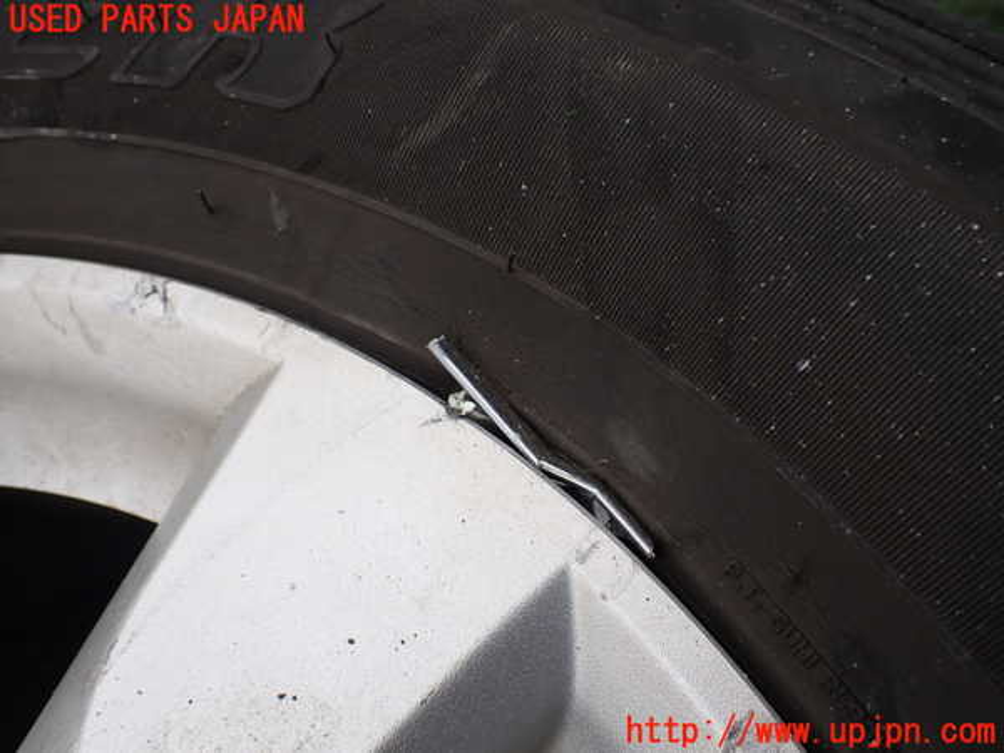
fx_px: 870
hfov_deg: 60.0
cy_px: 376
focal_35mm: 30
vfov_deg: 46.8
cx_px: 502
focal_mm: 5.4
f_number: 2.3
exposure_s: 1/200
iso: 100
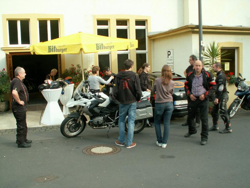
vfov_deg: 40.7
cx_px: 125
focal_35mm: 35
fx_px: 253
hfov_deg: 52.6
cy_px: 94
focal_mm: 5.86
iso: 50
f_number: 3.5
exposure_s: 1/60
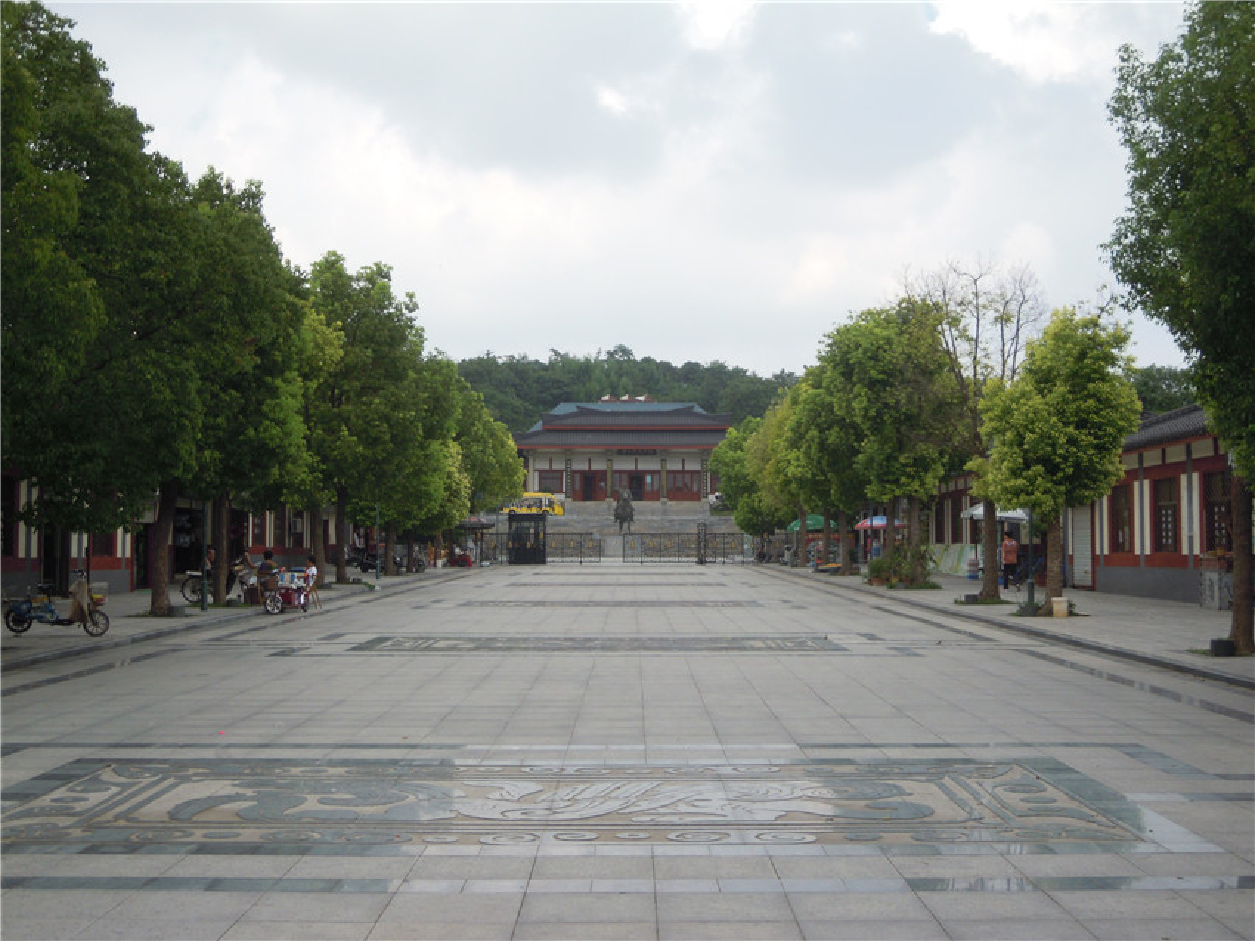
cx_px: 628
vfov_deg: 31.5
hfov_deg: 41.2
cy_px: 470
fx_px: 1667
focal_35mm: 46
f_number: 3.4
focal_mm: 8.3
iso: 100
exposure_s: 1/800
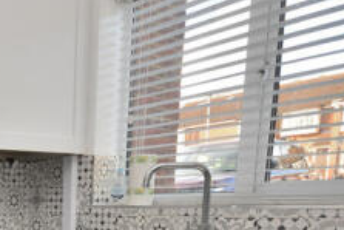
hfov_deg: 35.6
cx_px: -62
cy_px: 271
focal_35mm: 44
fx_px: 421
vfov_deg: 27.2
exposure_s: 1/200
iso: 400
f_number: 4.5
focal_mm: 10
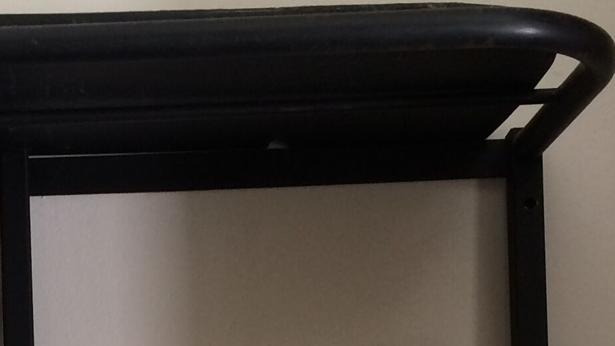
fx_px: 1810
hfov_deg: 19.0
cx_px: 97
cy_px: 705
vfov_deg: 10.1
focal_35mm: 111
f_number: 2.2
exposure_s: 1/33
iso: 100
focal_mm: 4.15
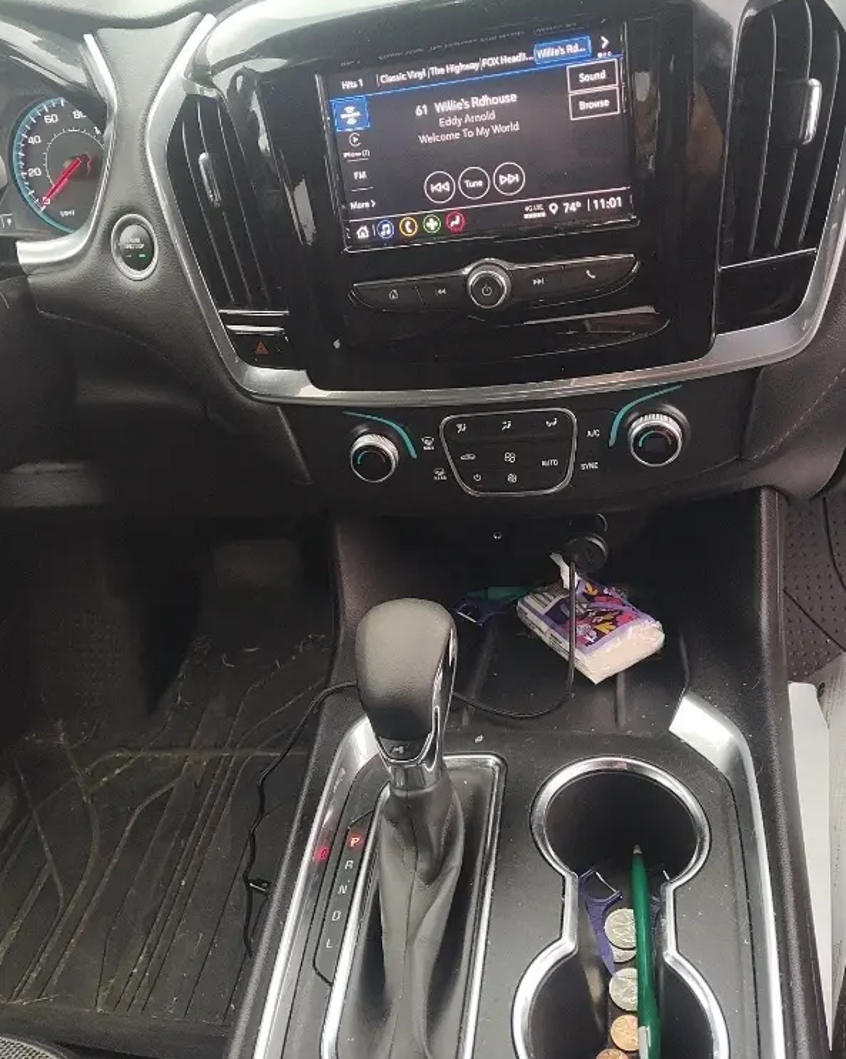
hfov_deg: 47.0
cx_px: 377
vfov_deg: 56.9
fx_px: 971
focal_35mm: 31
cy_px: 445
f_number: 1.8
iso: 355
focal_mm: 5.56
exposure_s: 1/120
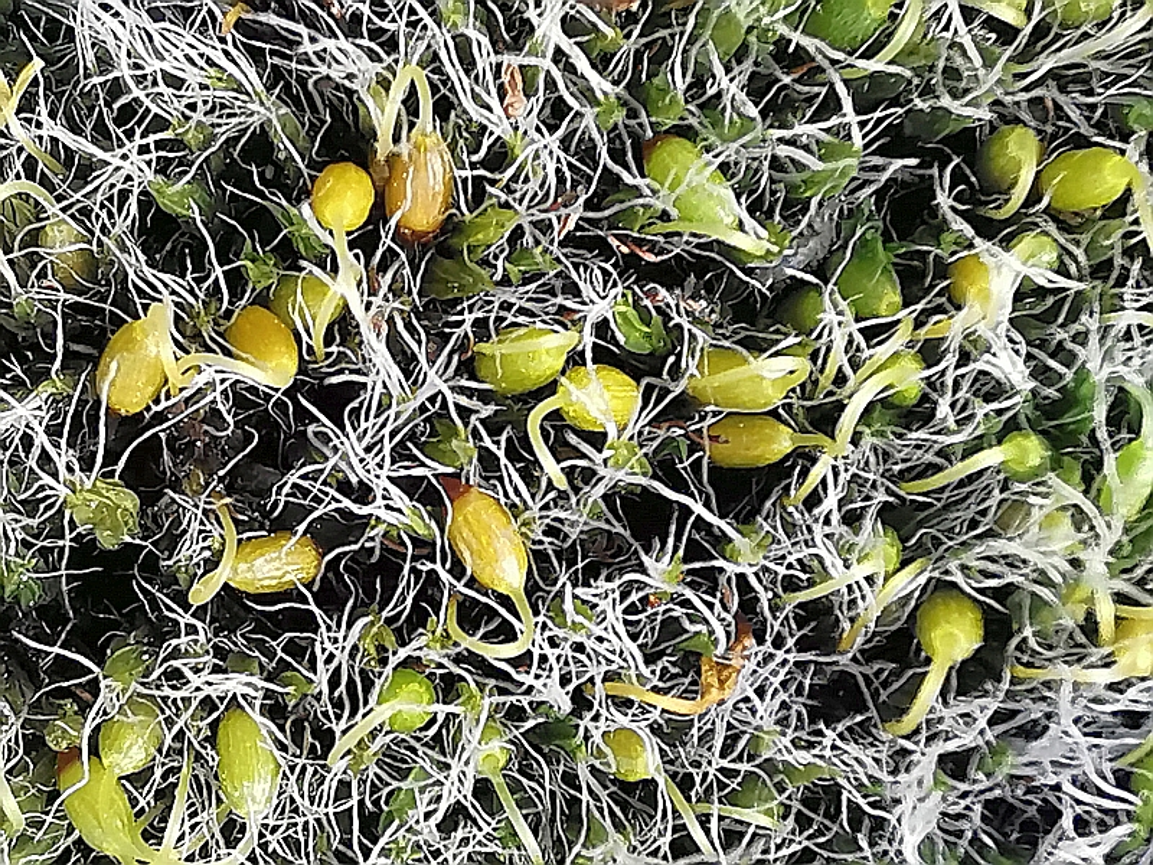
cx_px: 576
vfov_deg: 18.2
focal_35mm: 81
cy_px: 432
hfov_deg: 24.1
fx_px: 2698
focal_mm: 2.35
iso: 64
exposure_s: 1/60
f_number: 2.2
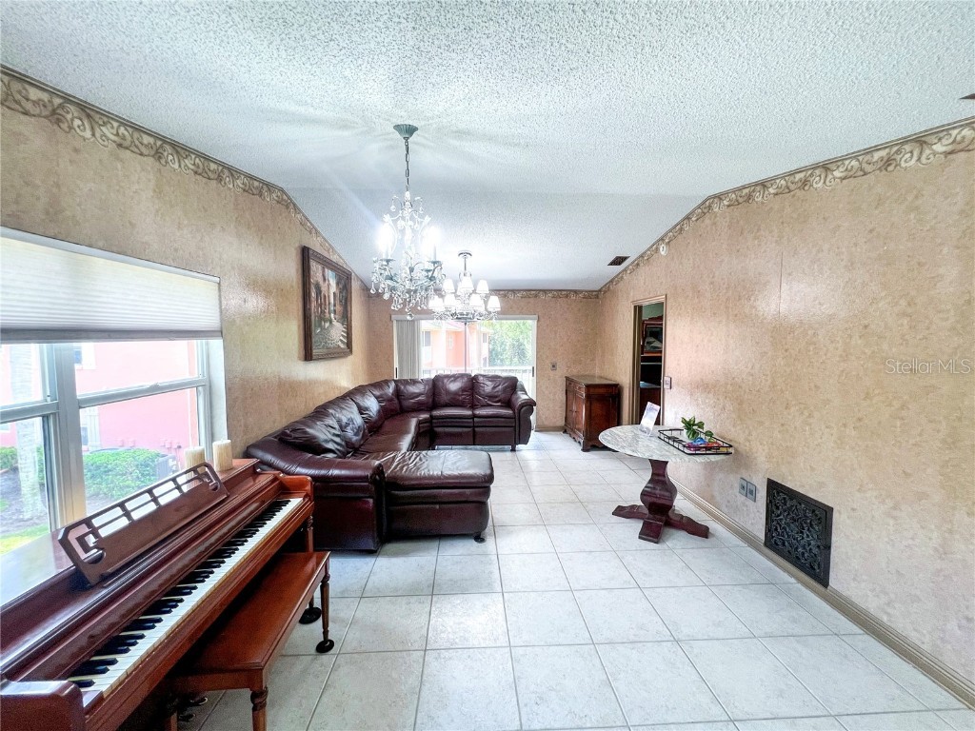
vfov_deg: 89.9
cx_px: 488
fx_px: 366
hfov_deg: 106.2
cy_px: 366
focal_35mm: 13
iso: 100
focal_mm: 1.57
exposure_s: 1/120
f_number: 1.8
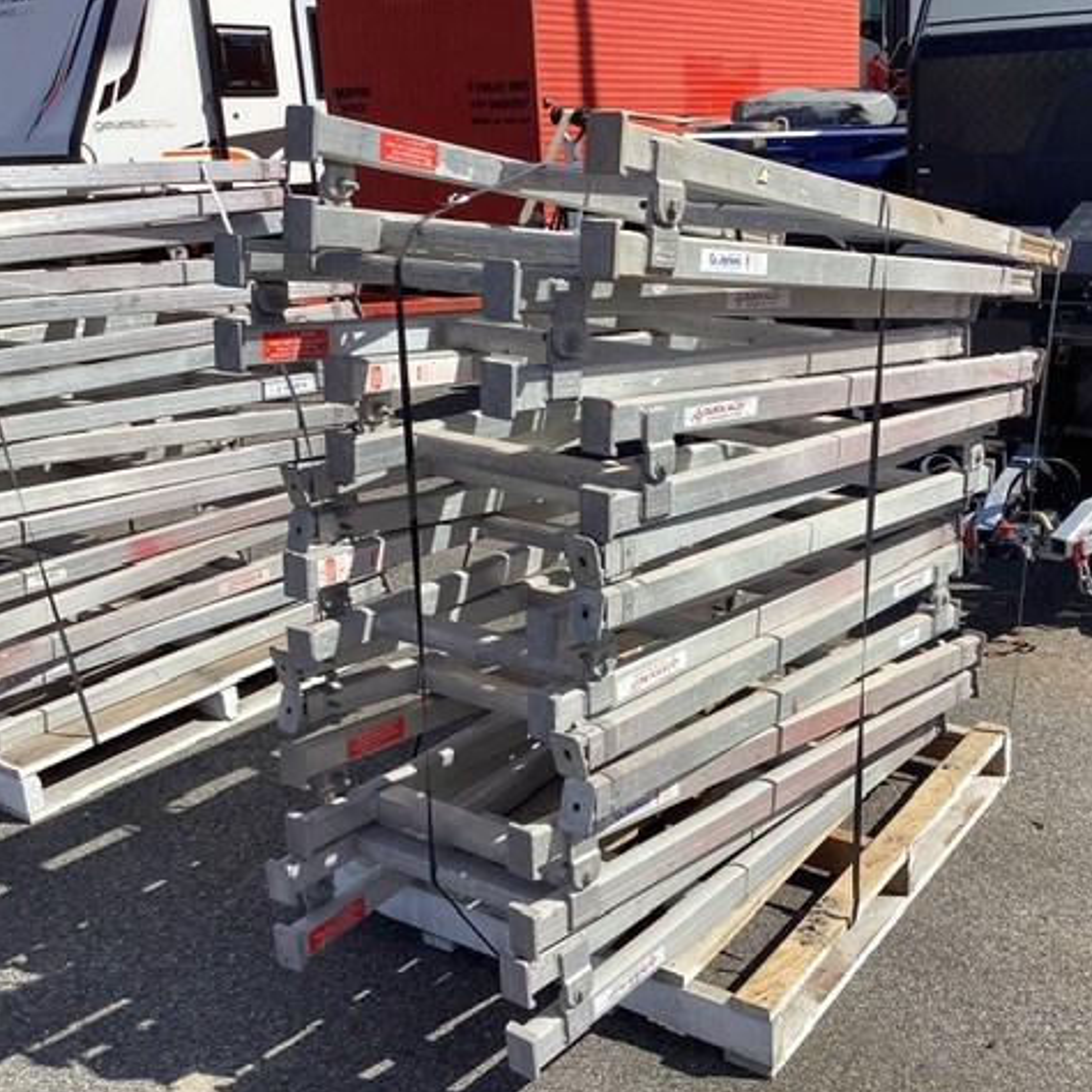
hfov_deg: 44.5
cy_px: 548
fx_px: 1321
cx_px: 693
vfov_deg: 44.9
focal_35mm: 37
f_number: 2.4
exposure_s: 1/1812
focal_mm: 3.3
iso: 25
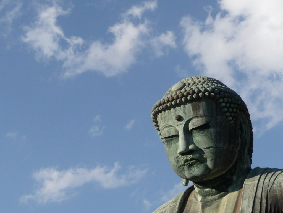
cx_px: 142
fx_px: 687
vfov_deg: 17.6
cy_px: 106
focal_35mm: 84
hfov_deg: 23.3
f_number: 4.2
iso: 100
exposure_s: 1/800
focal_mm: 8.5
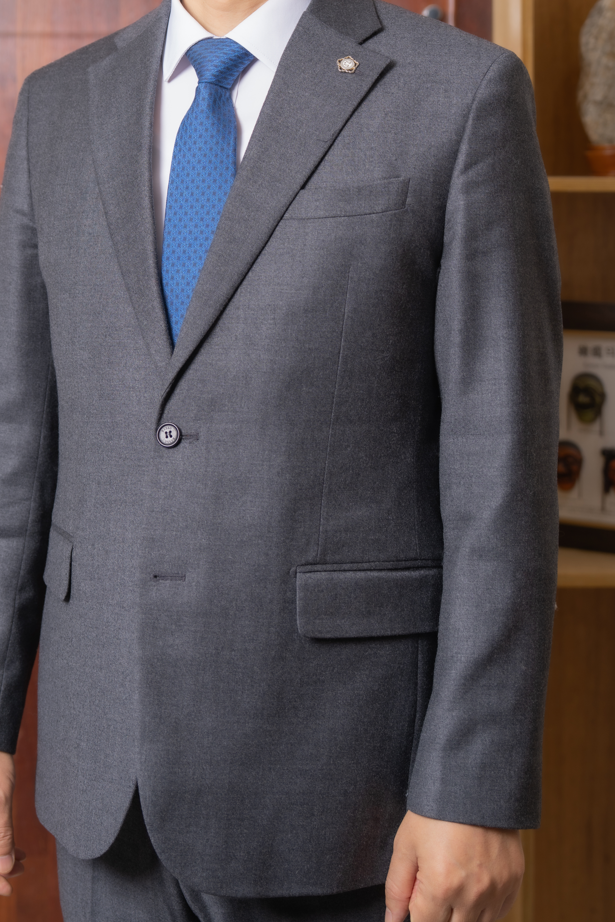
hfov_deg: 18.6
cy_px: 253
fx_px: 1870
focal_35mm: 73
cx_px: 226
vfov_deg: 27.4
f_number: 2.8
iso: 100
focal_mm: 41
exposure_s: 1/160
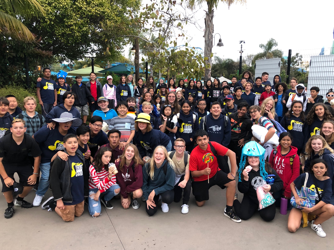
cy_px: 125
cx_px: 167
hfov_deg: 63.4
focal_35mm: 28
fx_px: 270
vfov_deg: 49.7
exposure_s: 1/15
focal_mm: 3.99
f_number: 1.8
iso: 50
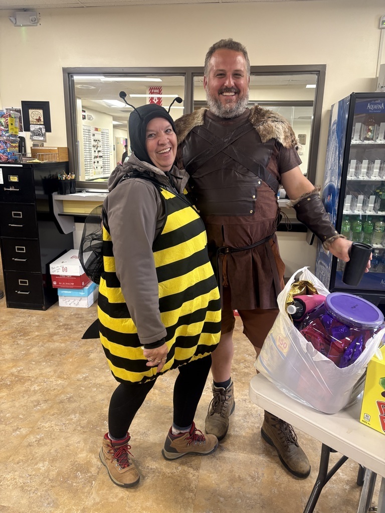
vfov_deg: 67.3
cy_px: 256
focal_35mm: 26
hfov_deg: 53.1
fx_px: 386
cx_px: 192
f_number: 1.6
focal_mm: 5.96
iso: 200
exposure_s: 1/60
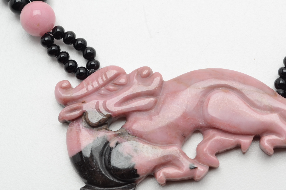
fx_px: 838
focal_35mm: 106
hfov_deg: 19.3
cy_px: 113
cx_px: 177
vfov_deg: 12.9
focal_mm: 55
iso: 200
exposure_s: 1/125
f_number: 14
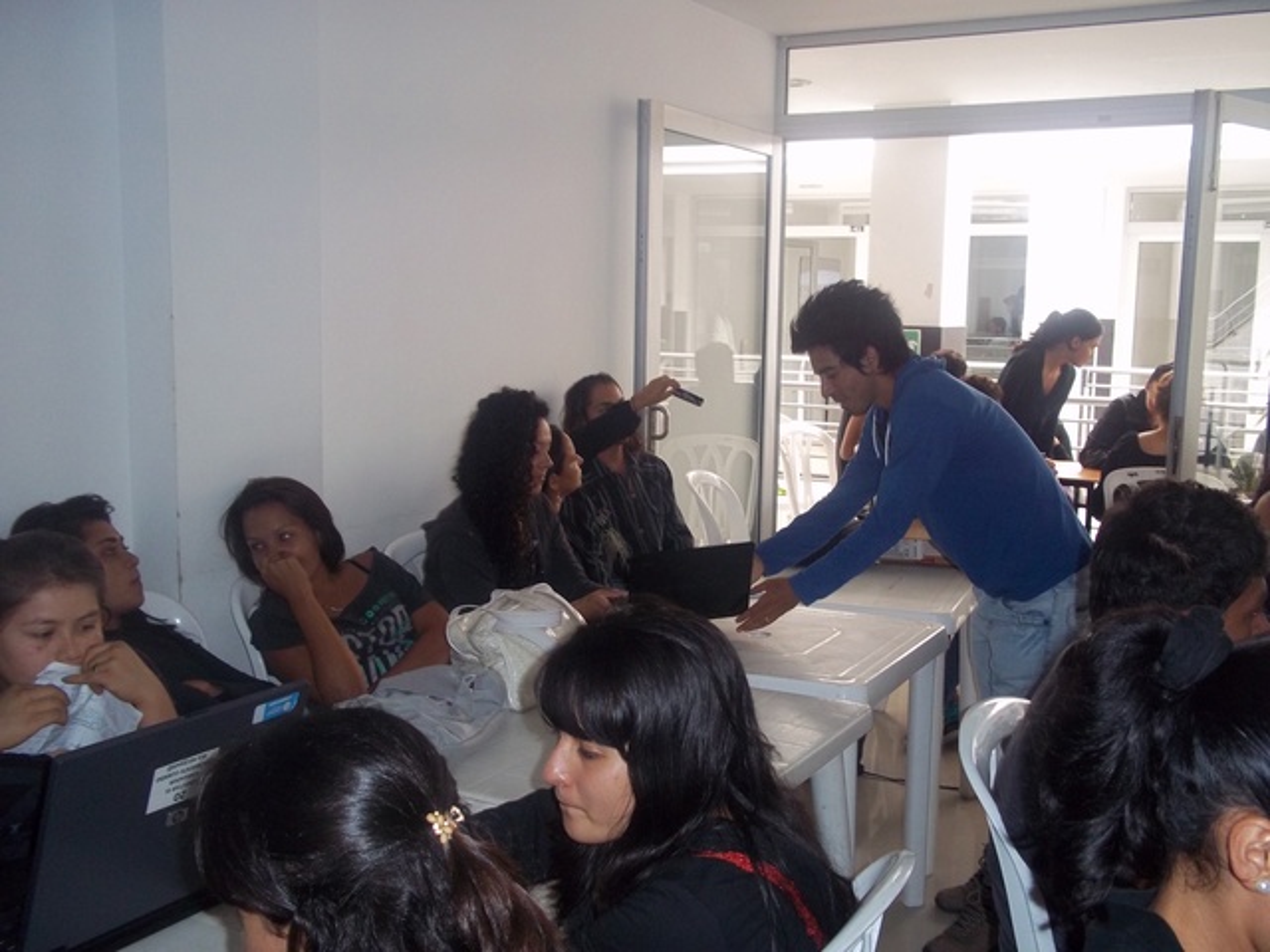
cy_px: 476
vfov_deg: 39.7
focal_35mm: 36
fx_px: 1321
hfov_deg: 51.4
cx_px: 635
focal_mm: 6.5
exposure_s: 1/30
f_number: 3.1
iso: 160
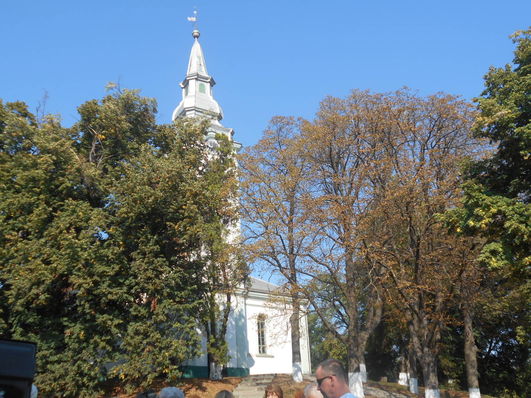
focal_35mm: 39
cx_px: 266
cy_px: 199
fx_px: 598
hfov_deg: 47.9
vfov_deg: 36.8
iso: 80
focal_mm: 6.7
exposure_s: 1/640
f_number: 3.9
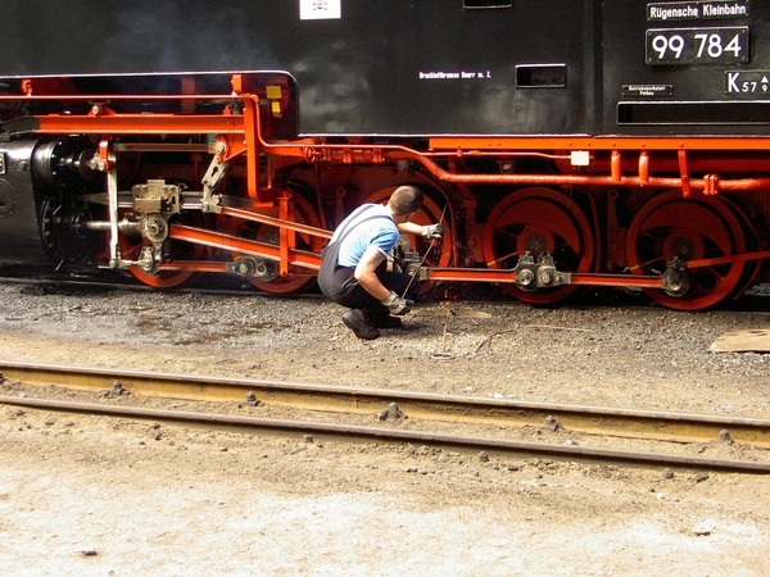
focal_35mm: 69
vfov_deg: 21.3
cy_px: 288
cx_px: 385
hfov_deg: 28.2
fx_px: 1535
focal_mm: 14.2
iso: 200
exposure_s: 1/200
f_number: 3.7
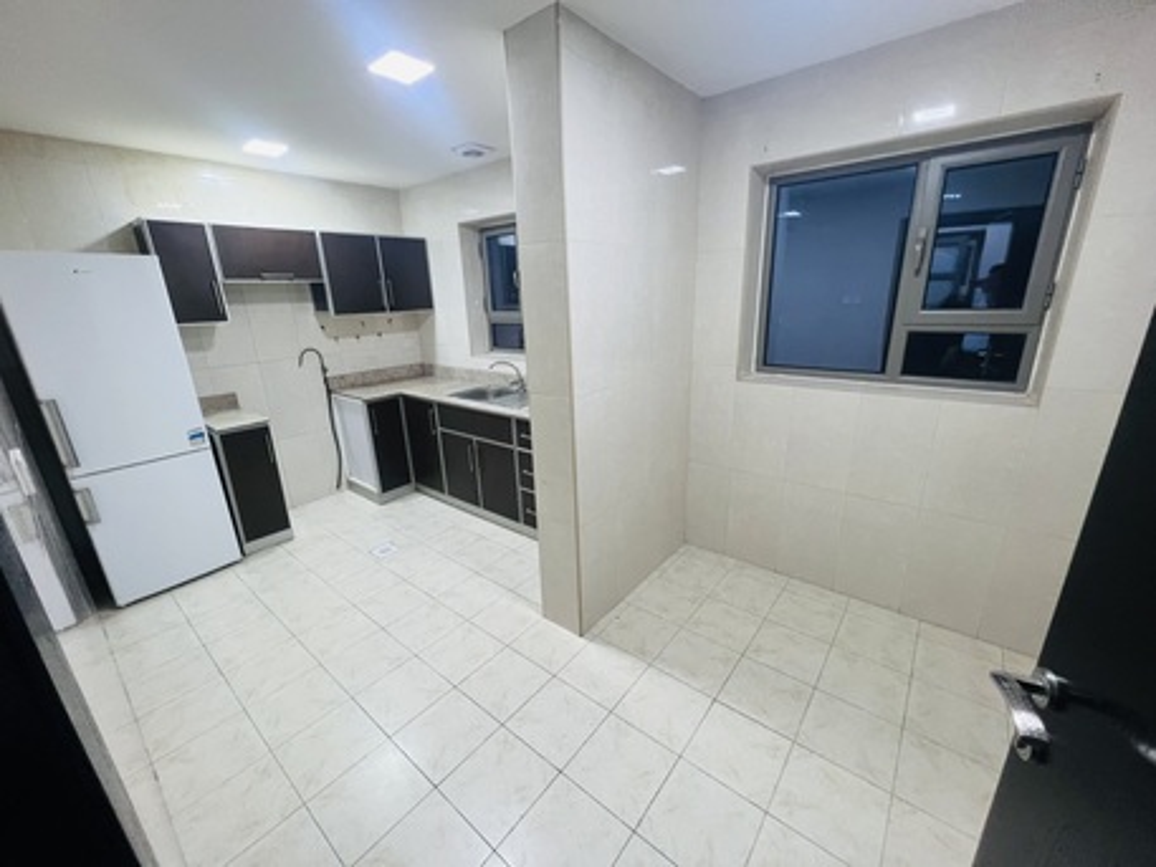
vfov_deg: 89.9
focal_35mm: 13
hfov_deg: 106.2
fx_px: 434
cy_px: 434
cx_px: 578
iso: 200
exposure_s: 1/50
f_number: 1.8
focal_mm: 1.57
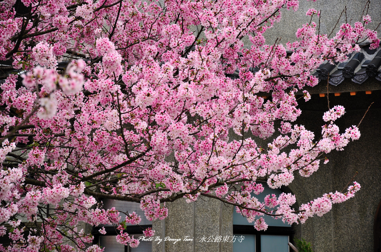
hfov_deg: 13.1
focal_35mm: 158
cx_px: 190
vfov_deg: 8.7
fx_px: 1663
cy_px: 126
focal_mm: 105
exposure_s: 1/250
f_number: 5.6
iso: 100
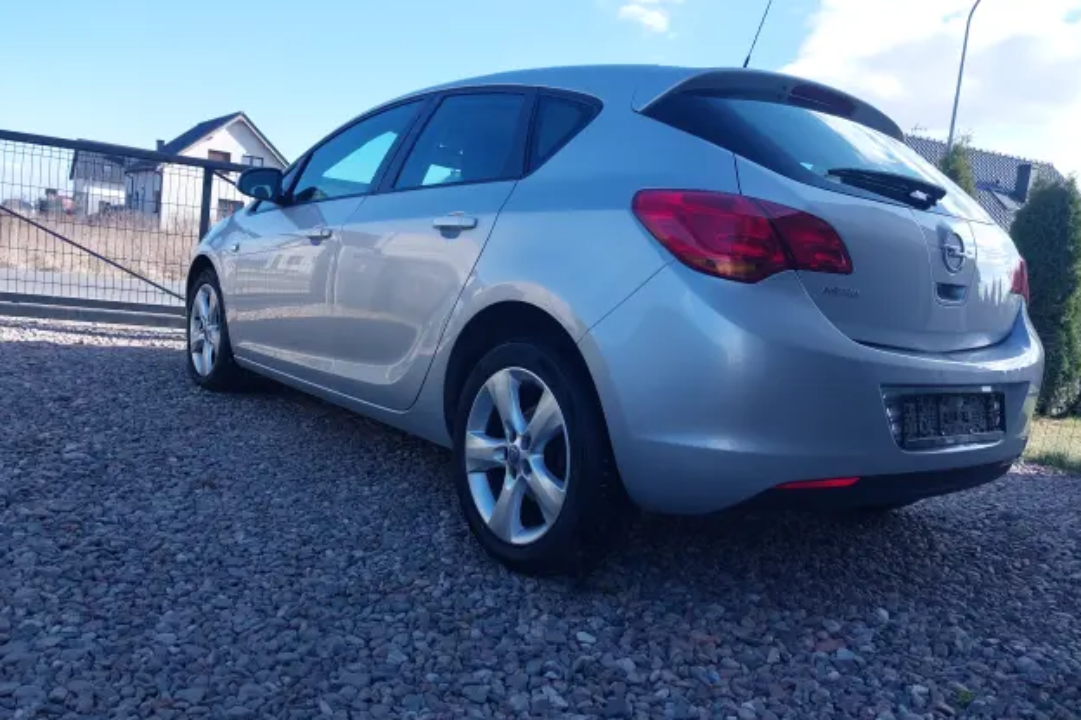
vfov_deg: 41.1
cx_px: 534
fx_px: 961
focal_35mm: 32
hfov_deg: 58.7
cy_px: 370
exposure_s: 1/269
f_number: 1.8
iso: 20
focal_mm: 4.6
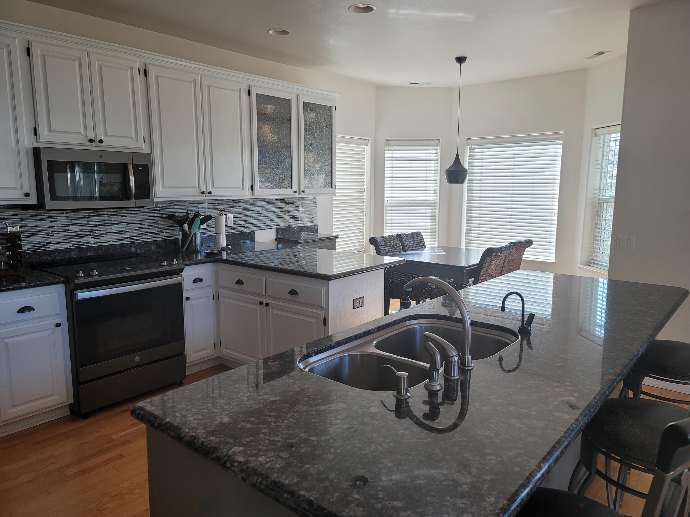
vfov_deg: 54.9
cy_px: 258
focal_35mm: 25
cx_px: 345
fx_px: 498
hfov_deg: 69.4
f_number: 1.8
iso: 80
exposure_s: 1/100
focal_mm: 7
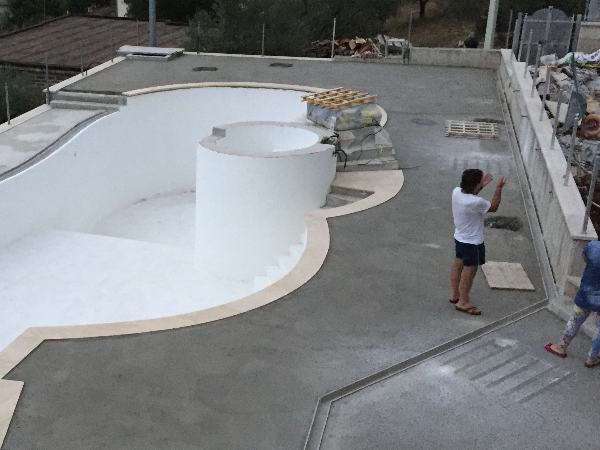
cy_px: 247
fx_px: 849
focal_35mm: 49
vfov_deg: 29.7
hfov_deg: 37.6
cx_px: 126
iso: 250
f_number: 2.2
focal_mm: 4.15
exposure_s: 1/17
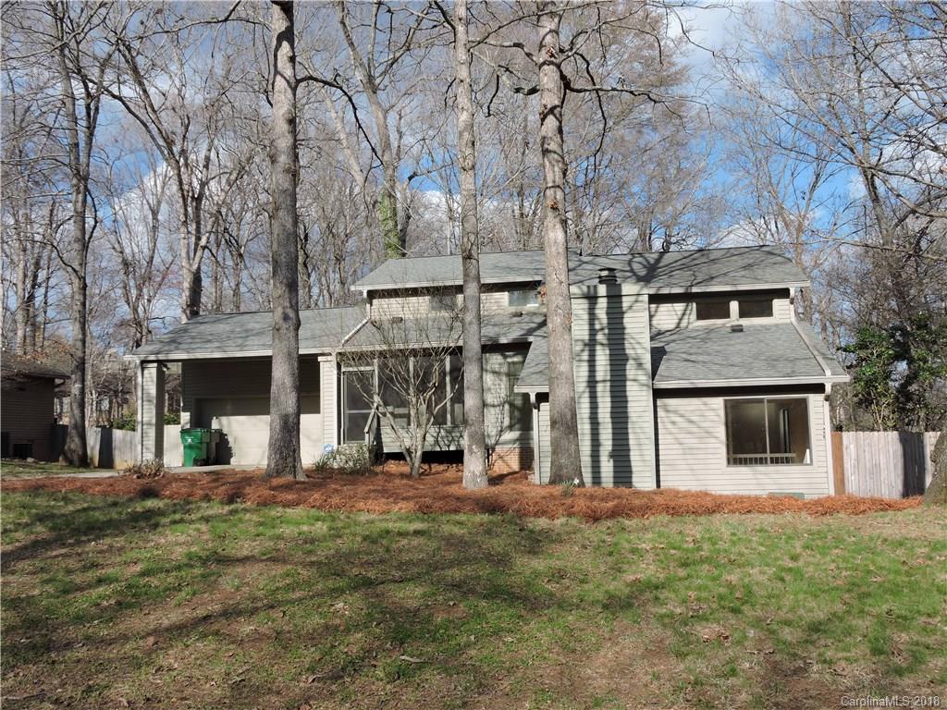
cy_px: 355
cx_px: 474
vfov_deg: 42.9
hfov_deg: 55.4
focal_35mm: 33
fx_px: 903
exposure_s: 1/800
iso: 100
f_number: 3.6
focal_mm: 5.9
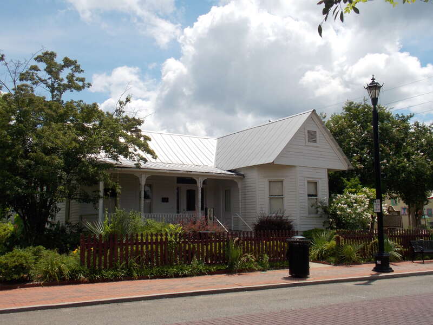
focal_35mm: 37
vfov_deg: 38.7
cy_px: 162
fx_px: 463
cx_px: 216
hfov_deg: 50.1
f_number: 3.5
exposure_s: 1/1000
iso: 80
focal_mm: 6.6
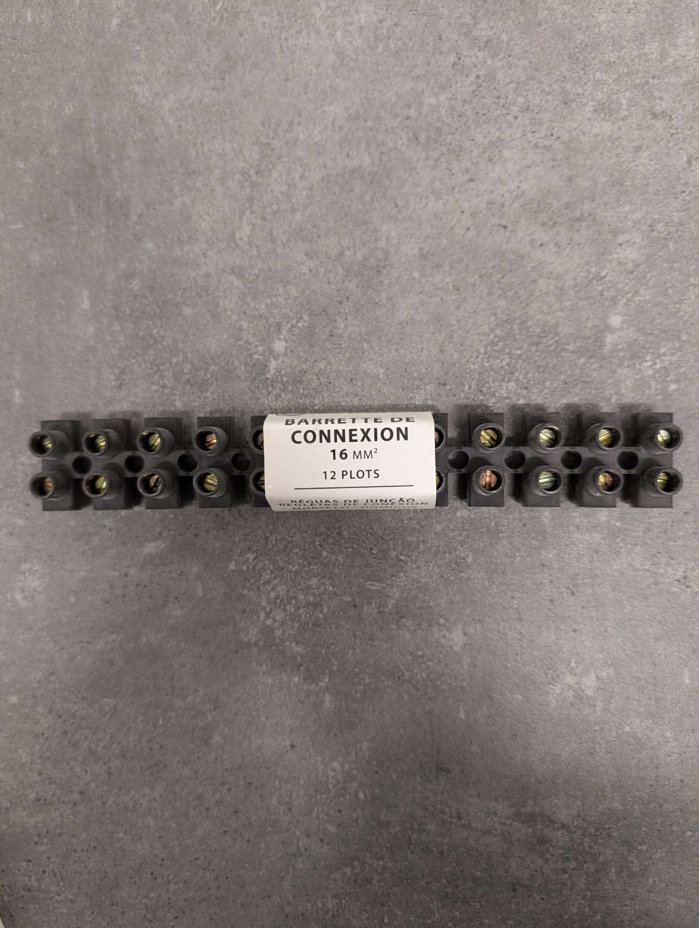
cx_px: 350
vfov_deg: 71.5
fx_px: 644
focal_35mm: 24
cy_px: 464
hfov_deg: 56.9
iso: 289
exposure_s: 1/33.3
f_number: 1.68
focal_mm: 6.9
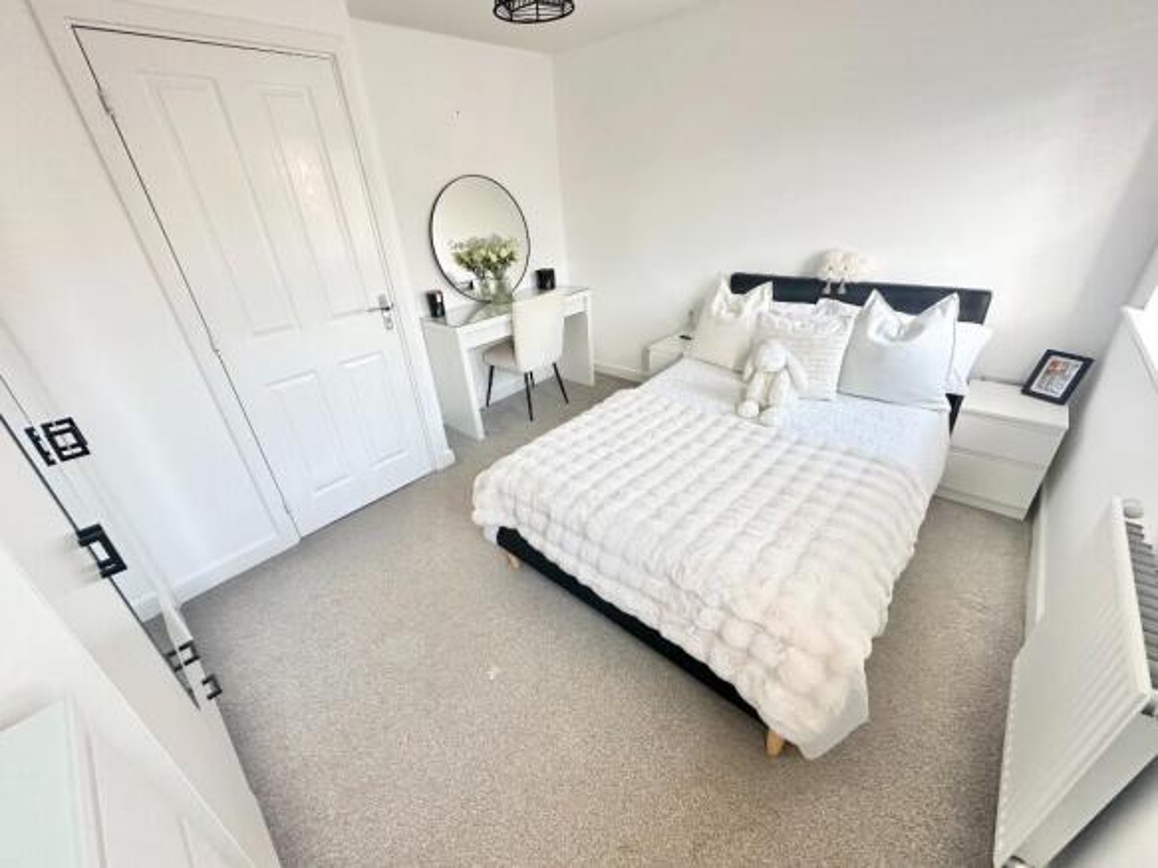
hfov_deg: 102.1
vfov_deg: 85.7
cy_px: 434
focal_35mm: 14
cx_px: 579
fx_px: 468
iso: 250
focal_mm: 2.22
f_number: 2.2
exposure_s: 1/99
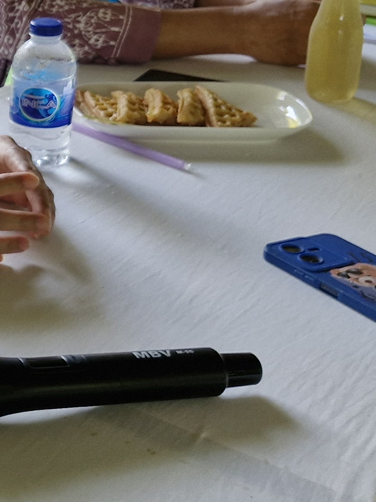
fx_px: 1188
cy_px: 96
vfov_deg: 23.5
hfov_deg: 15.0
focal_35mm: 82
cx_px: -357
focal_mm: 5.54
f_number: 1.8
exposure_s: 1/180
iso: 125
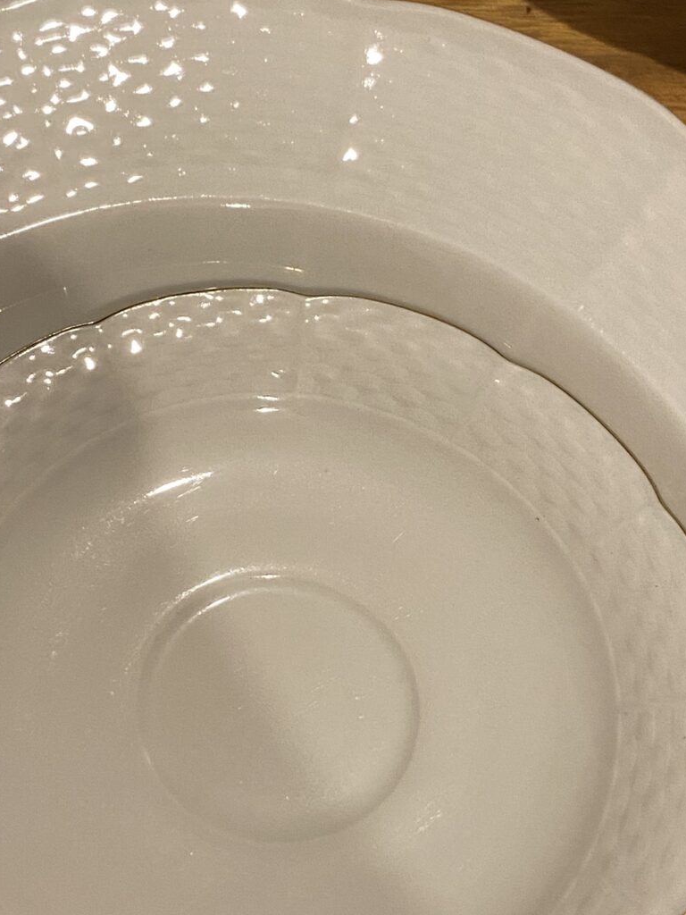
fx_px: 1718
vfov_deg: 29.7
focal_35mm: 65
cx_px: 263
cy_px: 572
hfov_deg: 22.5
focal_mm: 4.25
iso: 250
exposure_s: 1/60
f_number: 1.8
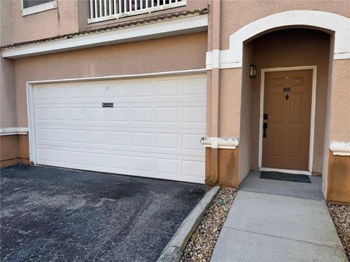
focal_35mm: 24
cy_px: 131
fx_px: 243
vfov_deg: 56.8
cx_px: 175
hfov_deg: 71.6
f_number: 1.78
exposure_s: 1/707
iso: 80
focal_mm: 6.76
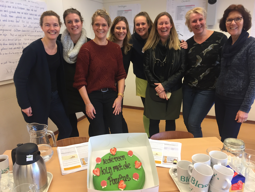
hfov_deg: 61.7
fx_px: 214
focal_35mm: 29
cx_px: 128
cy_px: 96
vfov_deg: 48.2
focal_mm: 4.15
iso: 100
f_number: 2.2
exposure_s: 1/33
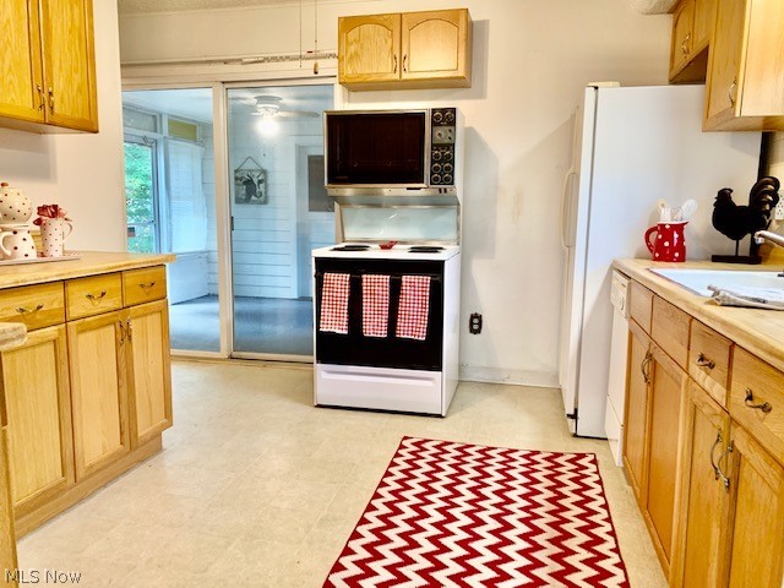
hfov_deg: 67.3
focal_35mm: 26
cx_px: 392
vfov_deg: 53.1
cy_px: 294
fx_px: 589
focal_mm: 4.25
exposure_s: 1/60
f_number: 1.8
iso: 125
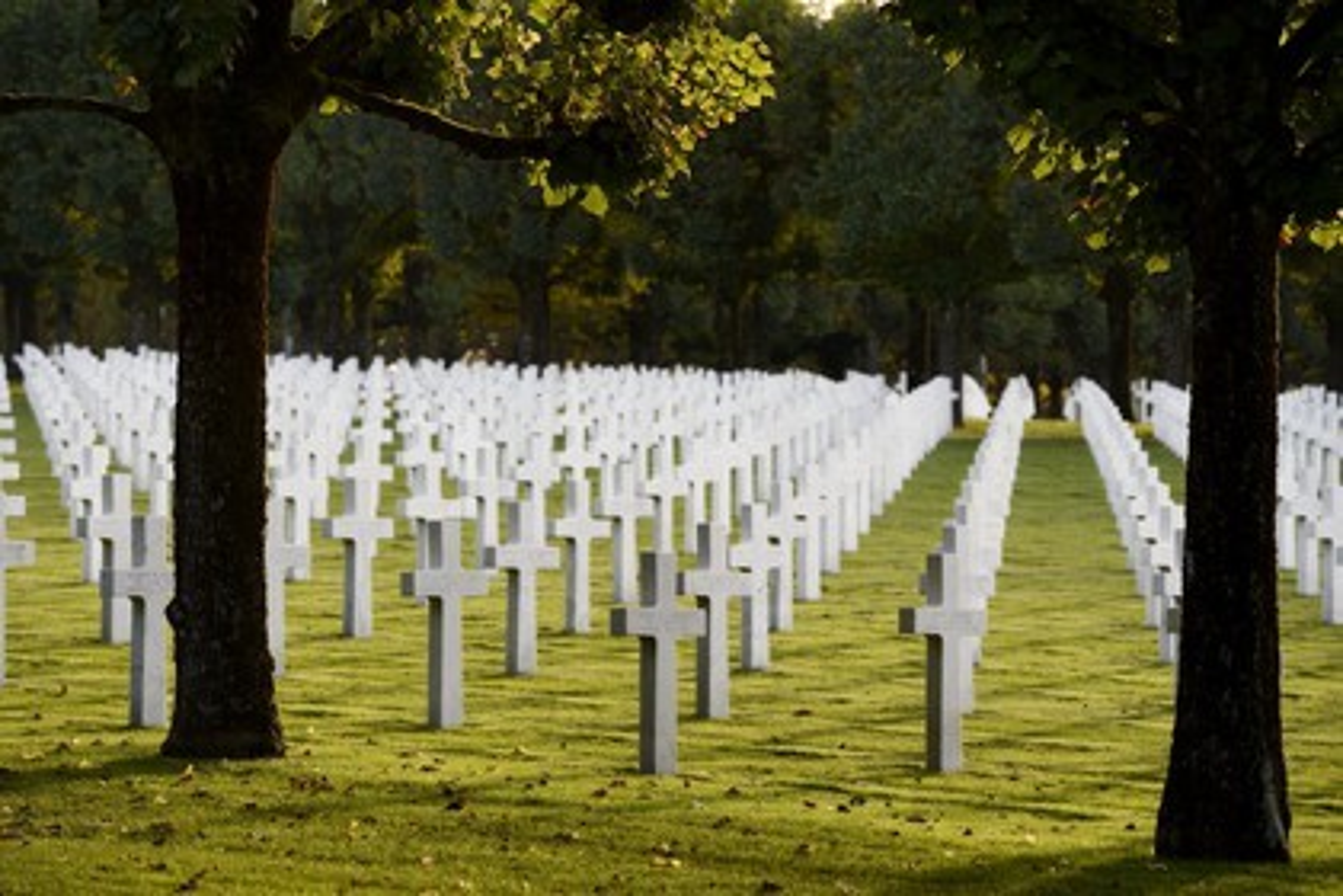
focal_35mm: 200
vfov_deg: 6.9
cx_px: 672
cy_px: 448
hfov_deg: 10.3
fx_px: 7461
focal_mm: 200
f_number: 8
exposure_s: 1/200
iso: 400
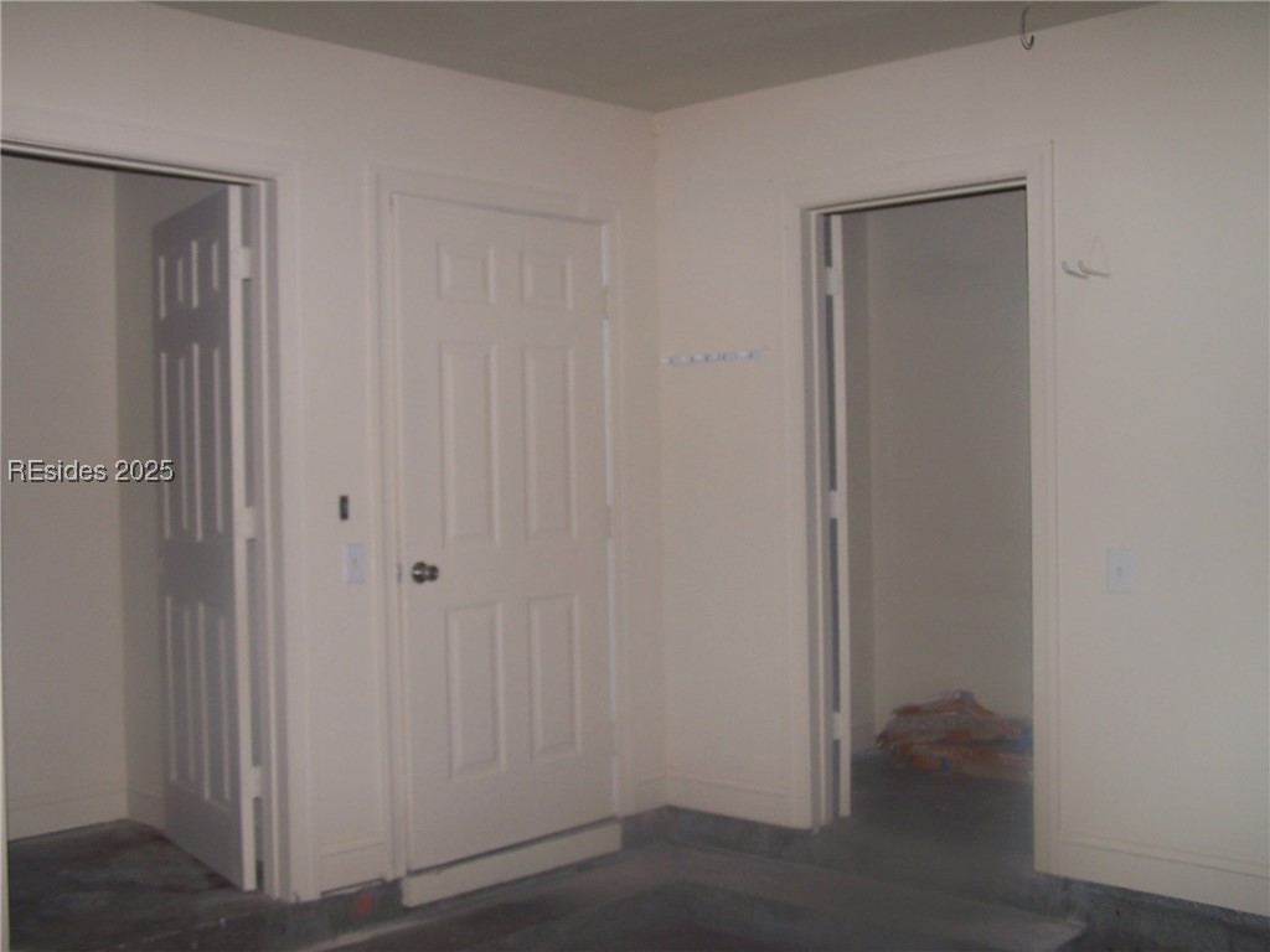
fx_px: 1468
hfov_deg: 46.8
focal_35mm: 40
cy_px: 476
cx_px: 635
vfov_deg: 36.0
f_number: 2.8
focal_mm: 6.7
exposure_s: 1/60
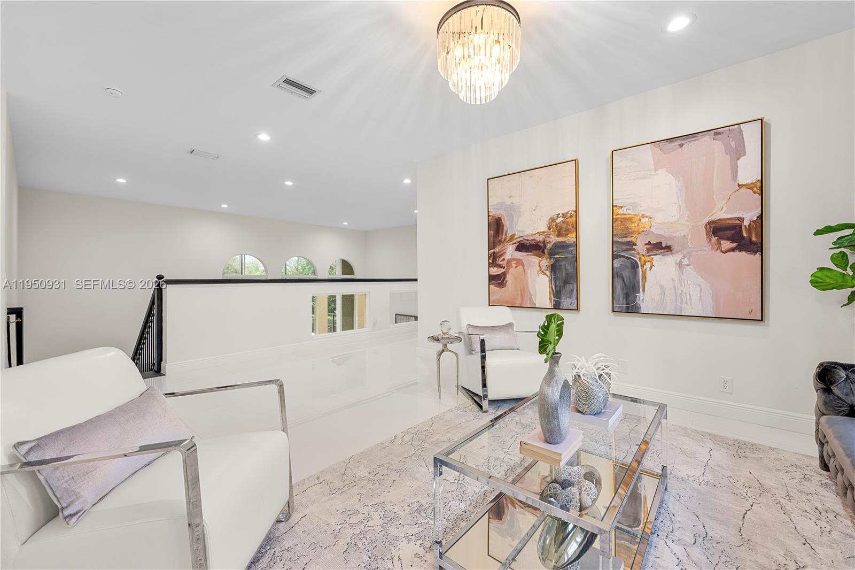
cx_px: 428
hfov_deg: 104.3
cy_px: 285
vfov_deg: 81.2
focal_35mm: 14
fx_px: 332
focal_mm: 14
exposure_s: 1/10
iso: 500
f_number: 8
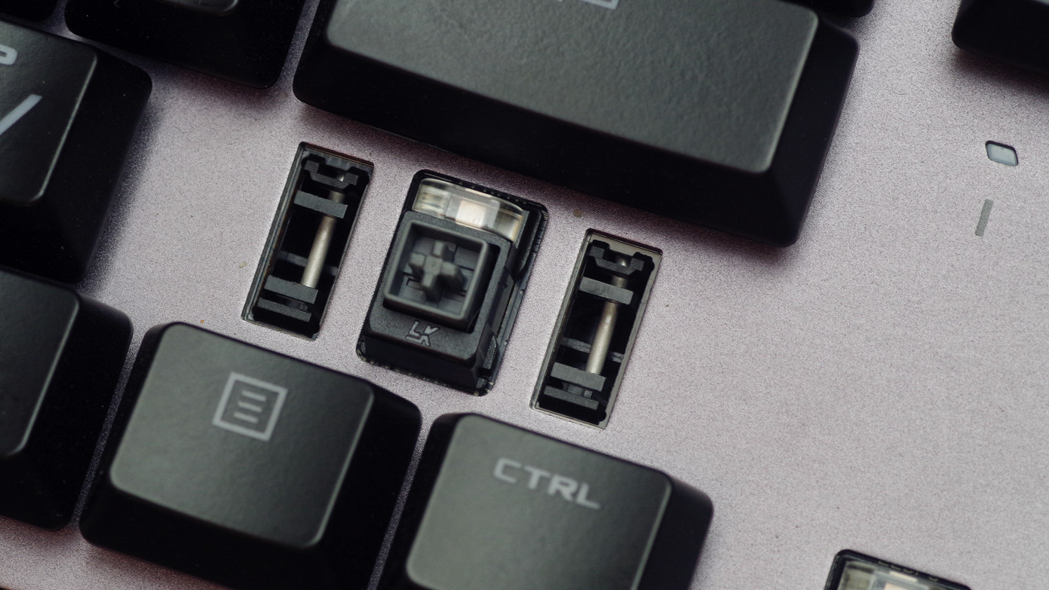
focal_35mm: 142
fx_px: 3950
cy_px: 313
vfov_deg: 8.5
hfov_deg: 15.1
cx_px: 526
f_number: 9
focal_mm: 90
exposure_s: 1/80
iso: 800
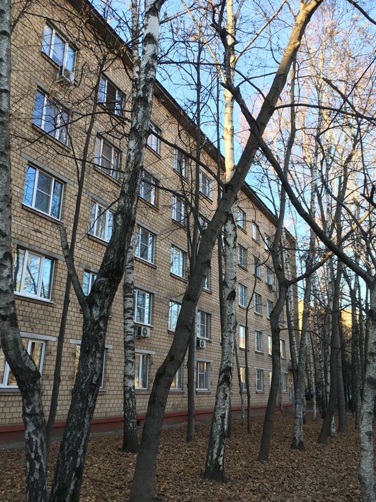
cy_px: 254
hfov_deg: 46.8
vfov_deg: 60.0
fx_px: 434
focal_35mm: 30
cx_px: 183
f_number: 2.2
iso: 25
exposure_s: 1/100
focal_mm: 4.15
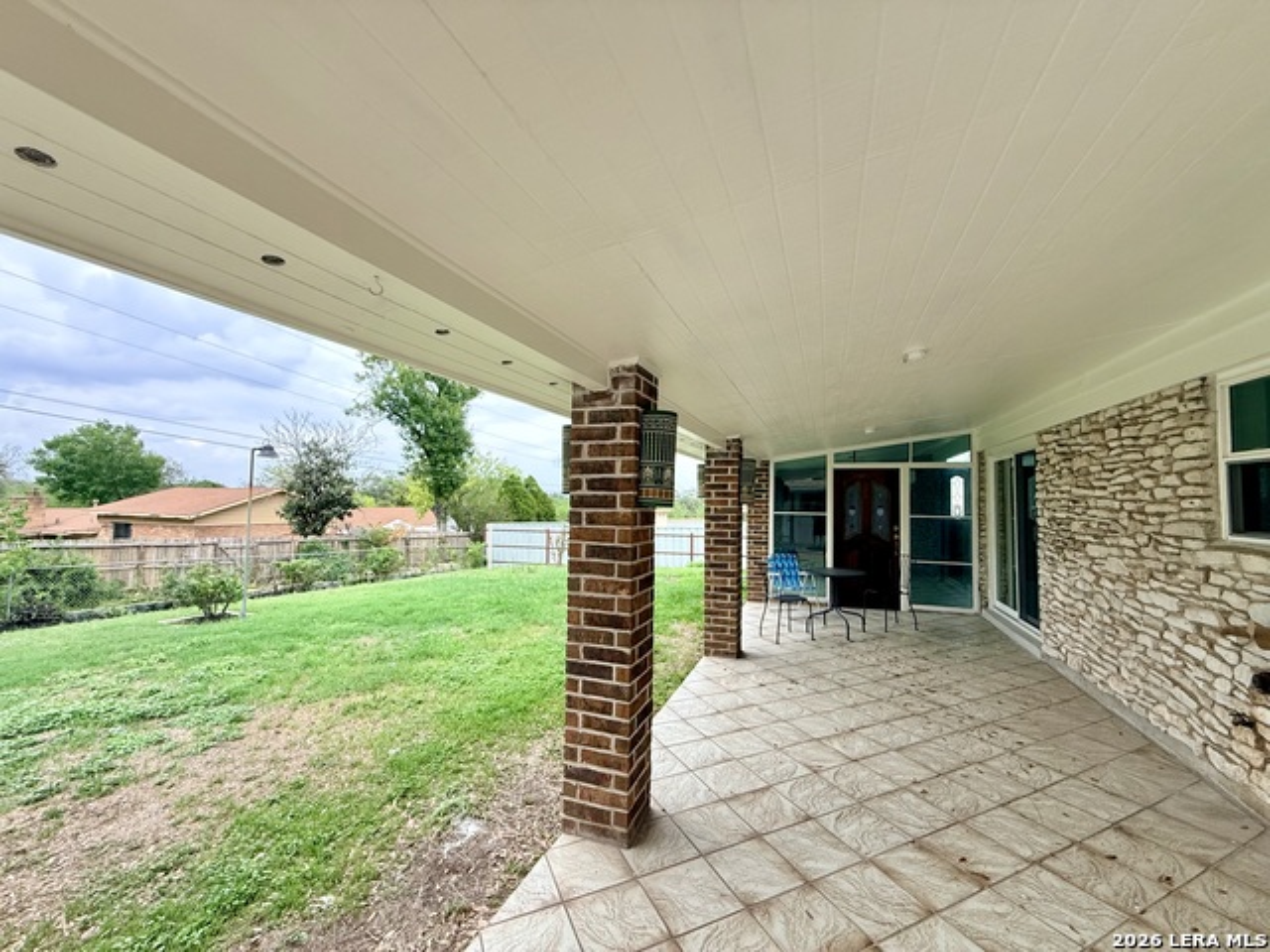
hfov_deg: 102.1
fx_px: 514
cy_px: 476
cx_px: 635
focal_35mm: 14
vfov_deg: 85.7
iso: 64
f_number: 2.2
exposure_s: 1/602
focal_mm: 2.22
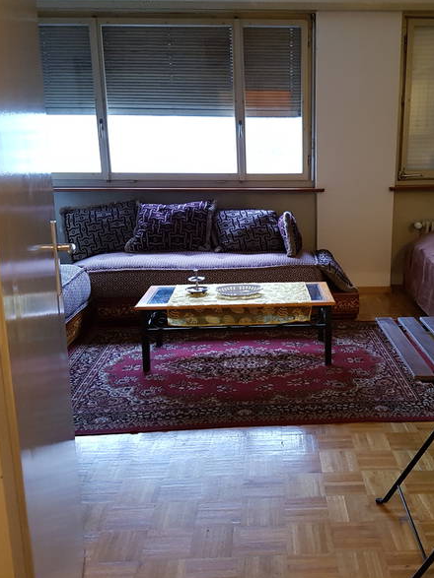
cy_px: 289
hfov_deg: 39.9
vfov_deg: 52.6
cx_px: 307
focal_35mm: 35
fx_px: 585
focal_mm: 4.2
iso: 200
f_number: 1.7
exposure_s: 1/25
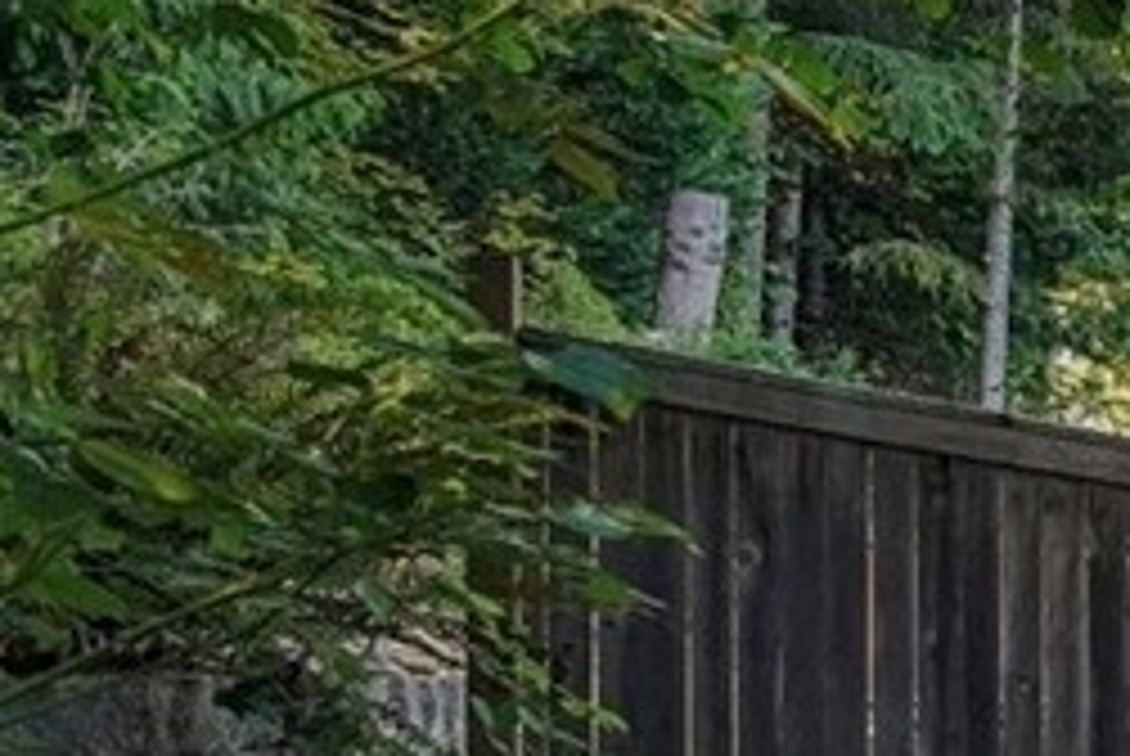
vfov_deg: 12.6
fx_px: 3394
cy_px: 691
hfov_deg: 10.0
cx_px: 3815
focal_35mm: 108
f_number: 8
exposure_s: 1/30
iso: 1600
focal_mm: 16
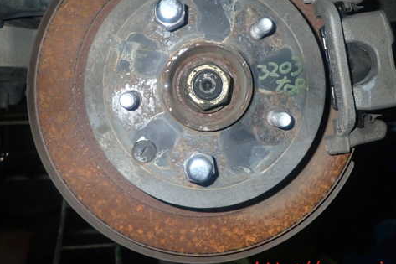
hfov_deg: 57.2
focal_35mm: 33
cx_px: 193
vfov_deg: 39.6
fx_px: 363
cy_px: 92
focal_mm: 4.5
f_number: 5.6
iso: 500
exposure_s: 1/30
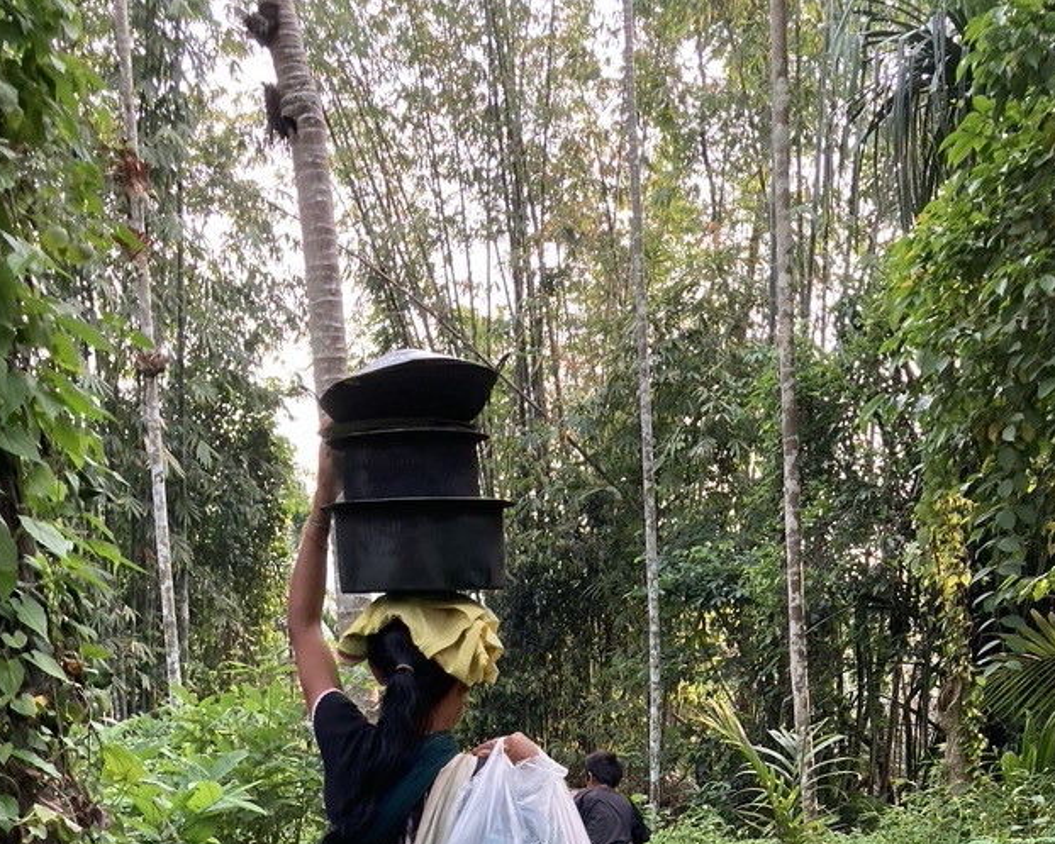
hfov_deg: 41.1
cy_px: 852
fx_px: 1406
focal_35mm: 45
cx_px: 551
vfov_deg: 30.9
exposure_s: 1/121
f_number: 1.8
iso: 40
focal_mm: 3.99
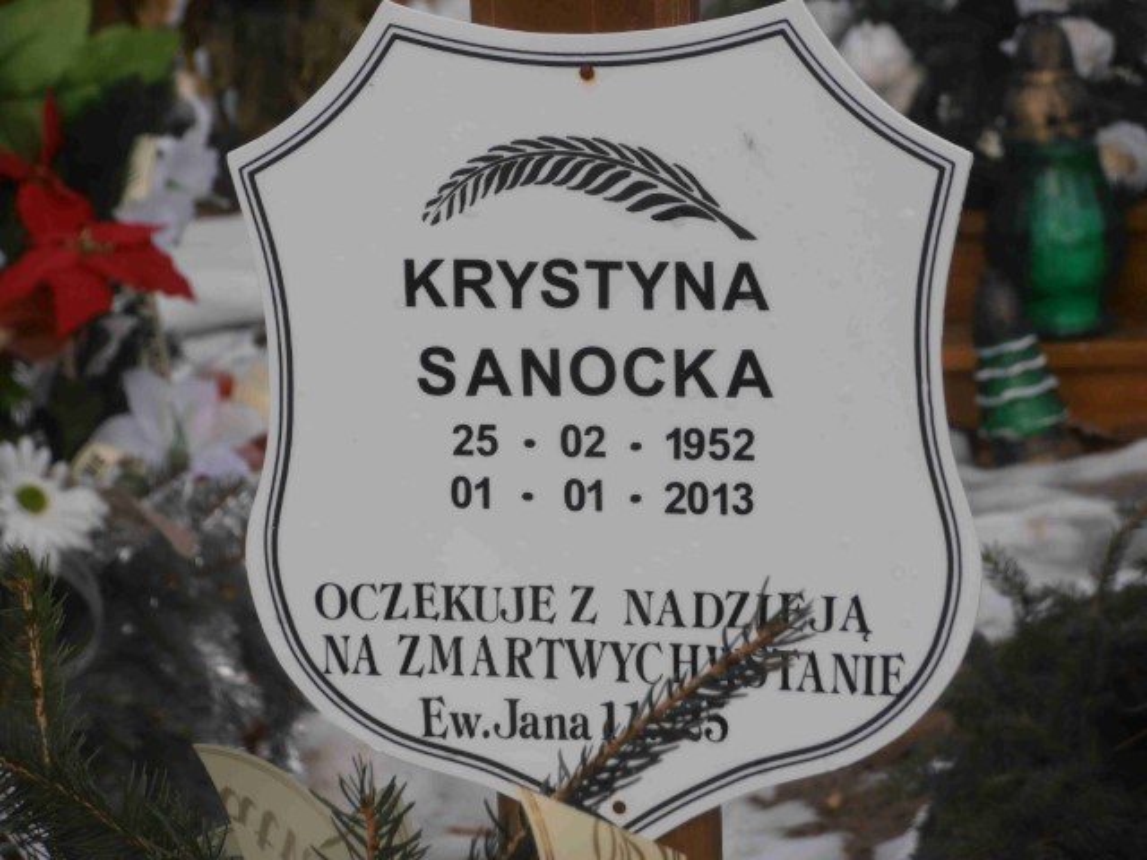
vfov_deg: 7.5
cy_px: 430
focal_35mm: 198
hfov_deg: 10.0
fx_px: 6561
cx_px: 574
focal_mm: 35.05
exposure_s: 1/400
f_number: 5.8
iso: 80
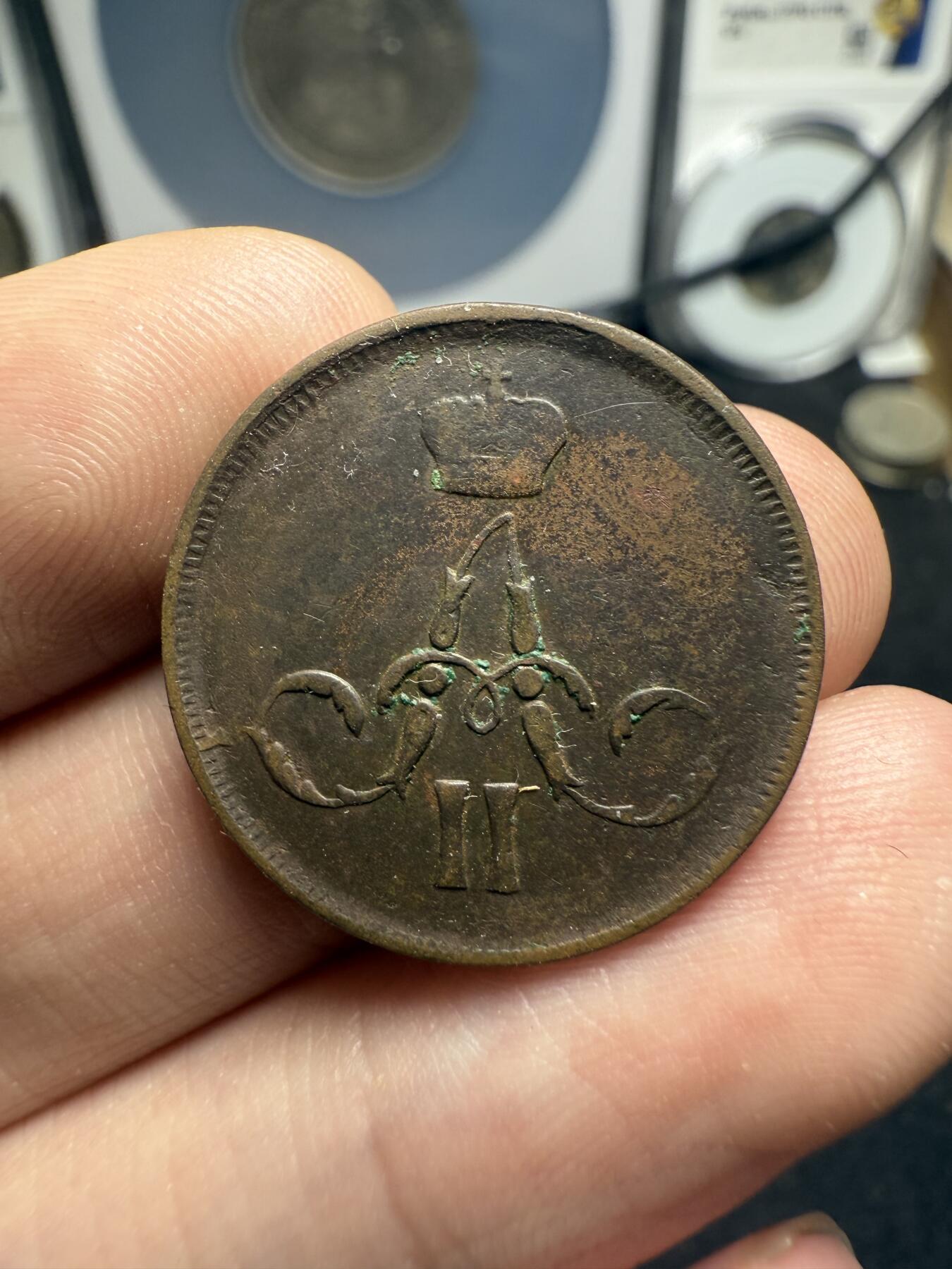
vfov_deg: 71.6
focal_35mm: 24
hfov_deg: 56.8
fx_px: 880
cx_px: 476
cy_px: 634
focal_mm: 2.22
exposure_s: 1/99
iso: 80
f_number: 2.2
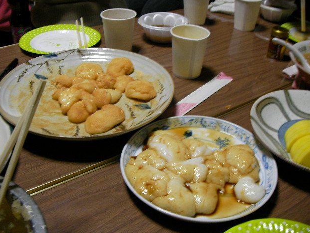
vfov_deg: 36.8
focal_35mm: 39
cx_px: 152
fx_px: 349
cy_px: 115
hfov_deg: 47.9
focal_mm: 6.3
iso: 200
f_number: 3.5
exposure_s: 1/20
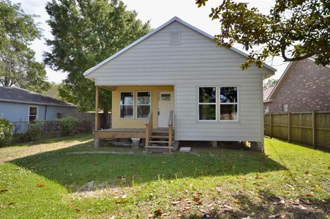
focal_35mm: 21
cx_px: 165
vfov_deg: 59.4
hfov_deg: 81.3
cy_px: 110
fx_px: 192
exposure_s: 1/200
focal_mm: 14
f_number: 5
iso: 100
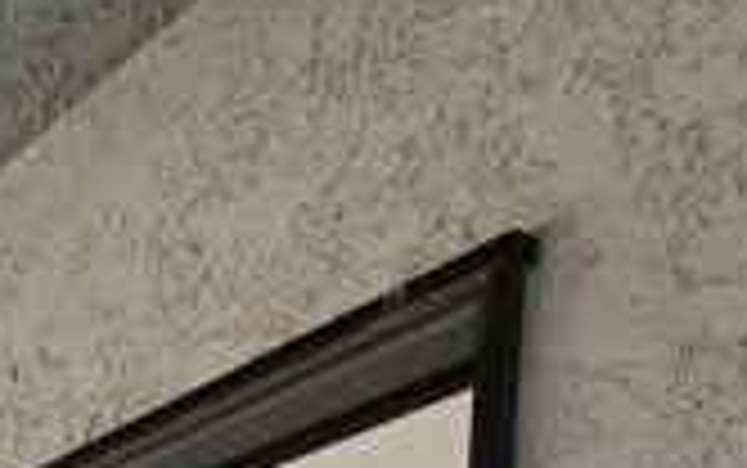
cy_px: 1030
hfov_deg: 30.8
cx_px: -198
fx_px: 1080
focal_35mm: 53
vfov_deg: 16.1
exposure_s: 1/719
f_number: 1.9
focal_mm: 2.2
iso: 64
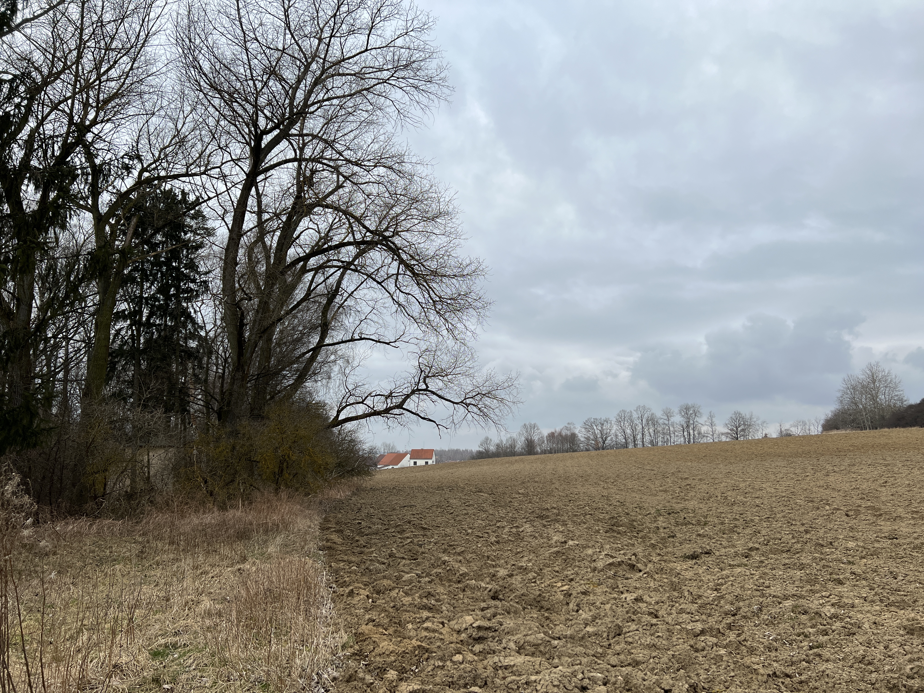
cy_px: 346
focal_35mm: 26
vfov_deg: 53.1
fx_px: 694
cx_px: 462
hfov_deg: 67.3
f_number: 1.5
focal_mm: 5.7
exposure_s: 1/3831
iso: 50
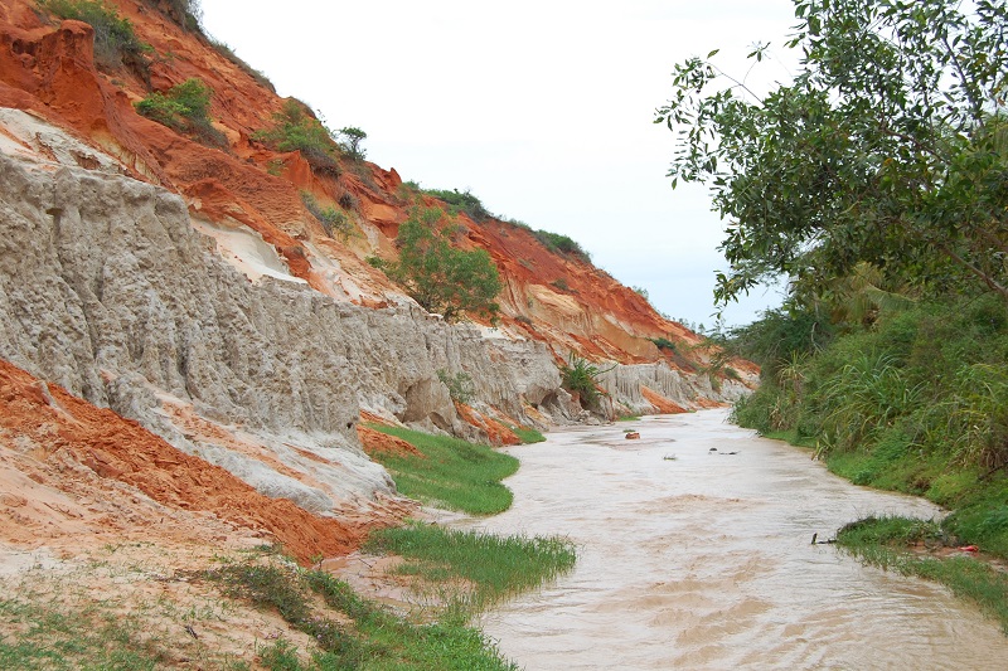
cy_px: 336
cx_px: 504
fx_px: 1470
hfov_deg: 37.9
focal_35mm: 52
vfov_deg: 25.7
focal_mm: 35
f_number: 7.1
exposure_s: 1/160
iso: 200
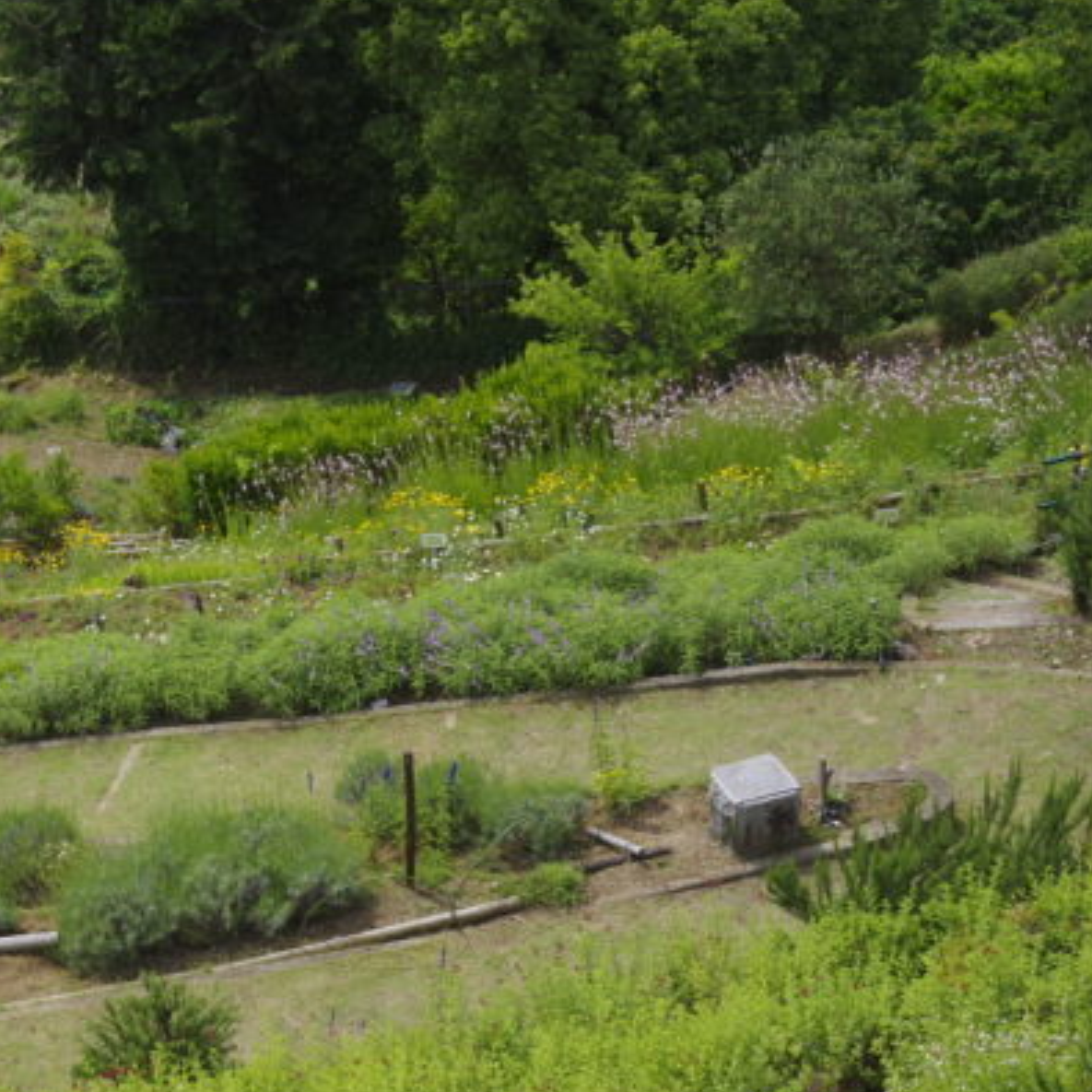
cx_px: 17
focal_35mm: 80
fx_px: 2855
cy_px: 821
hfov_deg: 21.0
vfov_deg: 21.5
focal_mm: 31
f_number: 5.6
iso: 400
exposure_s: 1/500
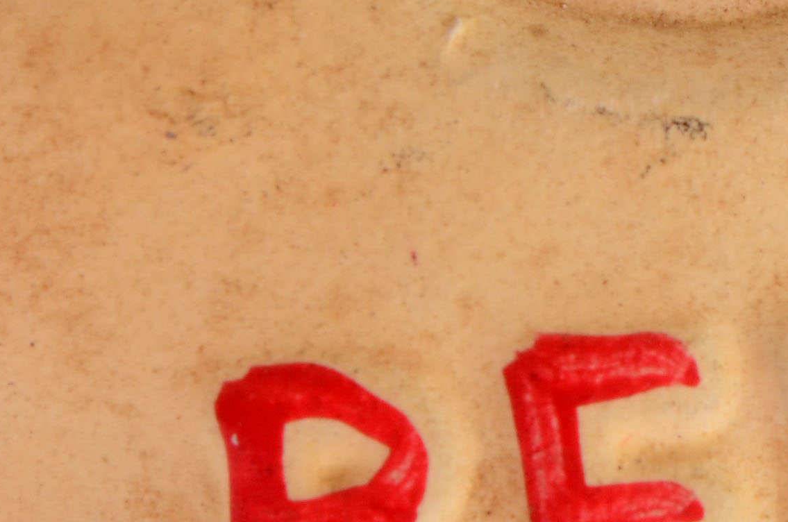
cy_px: -367
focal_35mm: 358
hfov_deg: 5.8
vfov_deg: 3.8
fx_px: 7825
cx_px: 540
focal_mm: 55
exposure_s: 1/160
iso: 100
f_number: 18
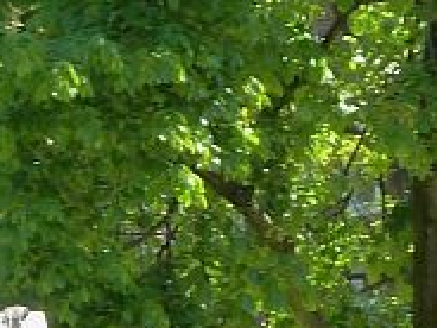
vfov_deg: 2.5
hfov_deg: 3.4
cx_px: 373
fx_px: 7322
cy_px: 742
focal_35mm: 580
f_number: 4.3
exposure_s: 1/100
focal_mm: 17
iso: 125
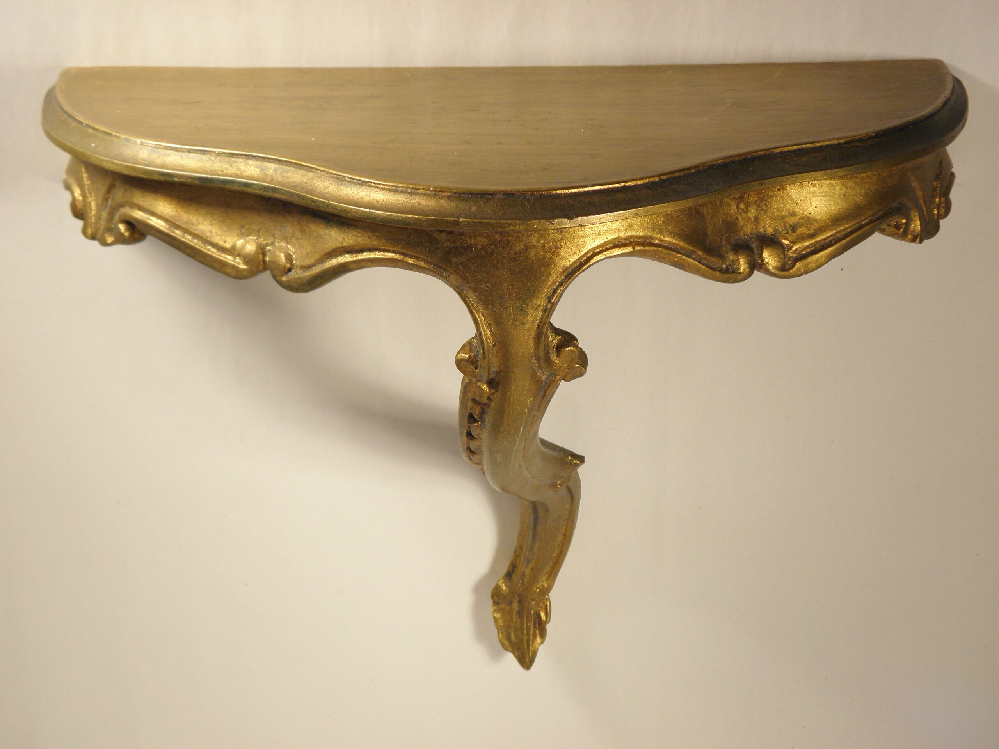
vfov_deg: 27.0
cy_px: 374
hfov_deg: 35.5
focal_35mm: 54
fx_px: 1558
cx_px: 500
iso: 100
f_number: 4.1
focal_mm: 9.7
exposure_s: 1/50
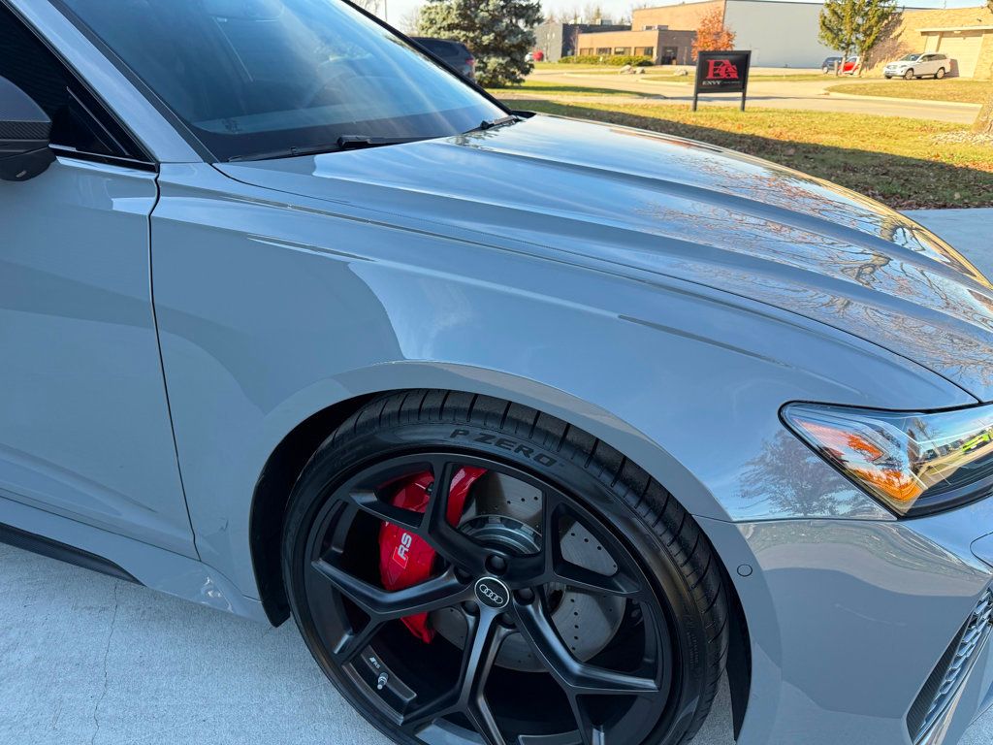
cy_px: 372
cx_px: 496
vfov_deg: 56.8
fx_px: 688
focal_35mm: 24
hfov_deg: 71.6
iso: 100
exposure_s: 1/788
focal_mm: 6.76
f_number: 1.78
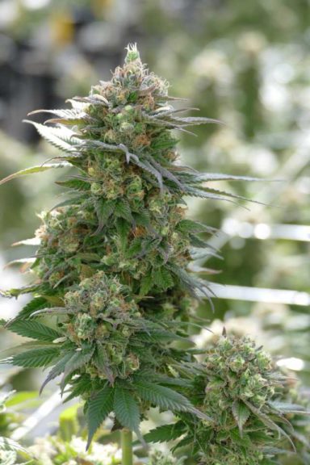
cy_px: 232
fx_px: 1421
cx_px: 155
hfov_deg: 12.5
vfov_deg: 18.6
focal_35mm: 110
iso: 125
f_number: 3.9
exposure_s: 1/200
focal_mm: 39.97
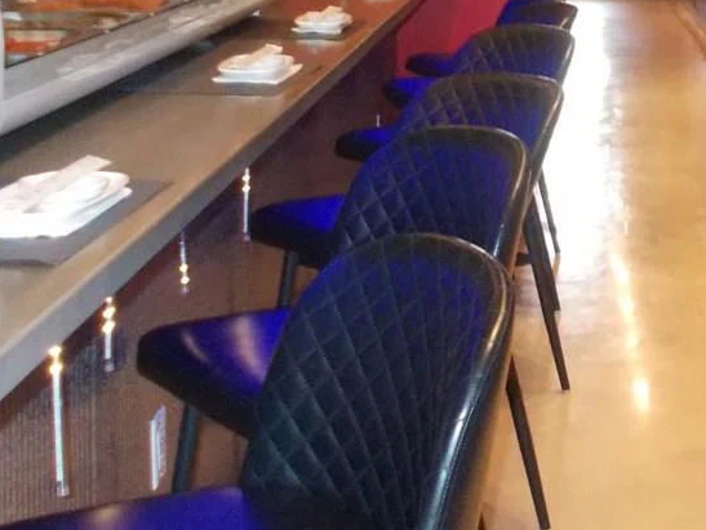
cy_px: -45
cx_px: 582
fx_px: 1551
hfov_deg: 25.1
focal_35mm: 76
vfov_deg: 18.7
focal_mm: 4.6
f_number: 3.2
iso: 400
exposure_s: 1/30
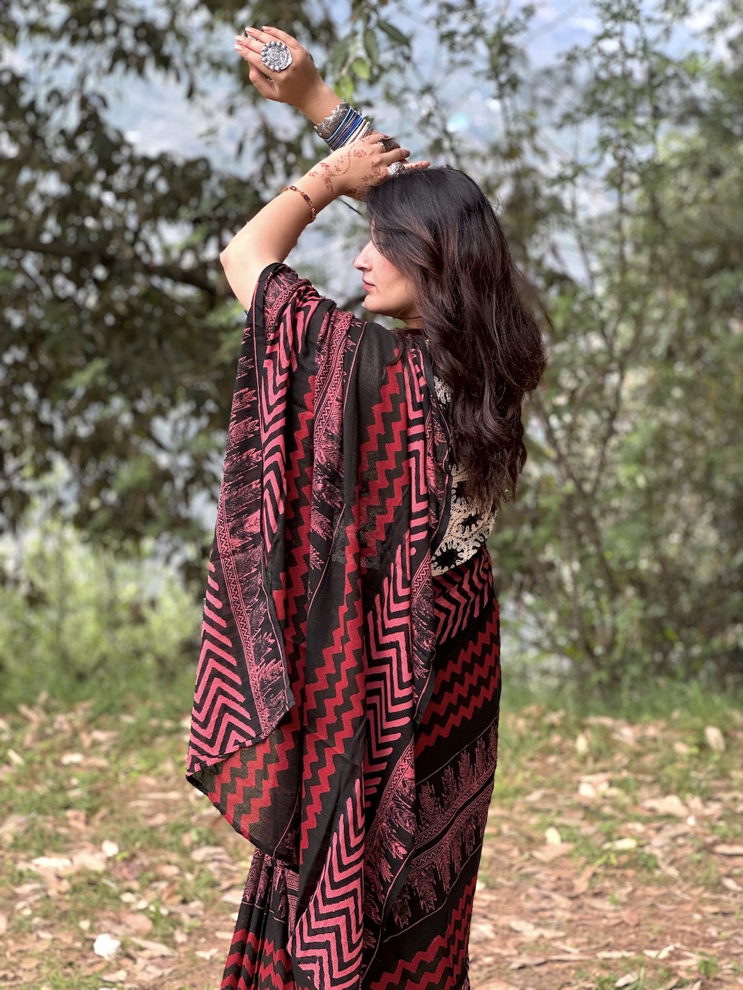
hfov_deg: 19.1
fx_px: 2203
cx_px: 372
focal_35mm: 77
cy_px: 495
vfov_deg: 25.3
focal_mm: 9
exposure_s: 1/99
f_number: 2.8
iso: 200
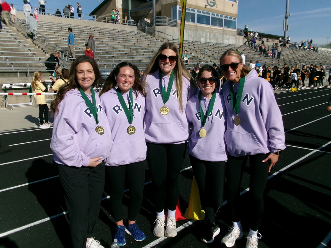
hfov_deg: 63.4
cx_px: 166
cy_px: 124
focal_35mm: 28
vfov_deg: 49.7
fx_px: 268
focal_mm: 5.1
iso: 100
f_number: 10.8
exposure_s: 1/210
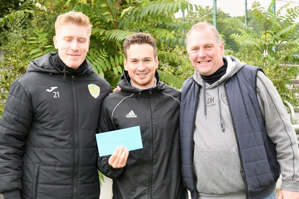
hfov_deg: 34.5
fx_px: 482
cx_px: 150
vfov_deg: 23.4
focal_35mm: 58
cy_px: 100
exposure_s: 1/800
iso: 6400
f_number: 10
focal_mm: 58
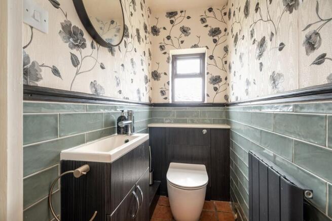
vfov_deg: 73.8
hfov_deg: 96.7
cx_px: 166
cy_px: 110
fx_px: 148
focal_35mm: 16
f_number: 7.1
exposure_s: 1/8
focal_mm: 10.6
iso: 160
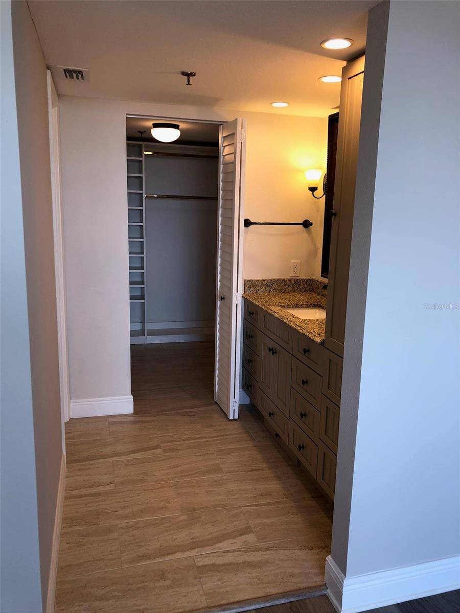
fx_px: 496
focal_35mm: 28
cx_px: 230
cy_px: 306
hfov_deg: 49.7
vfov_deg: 63.4
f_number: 1.8
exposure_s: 1/80
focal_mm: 3.99
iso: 25
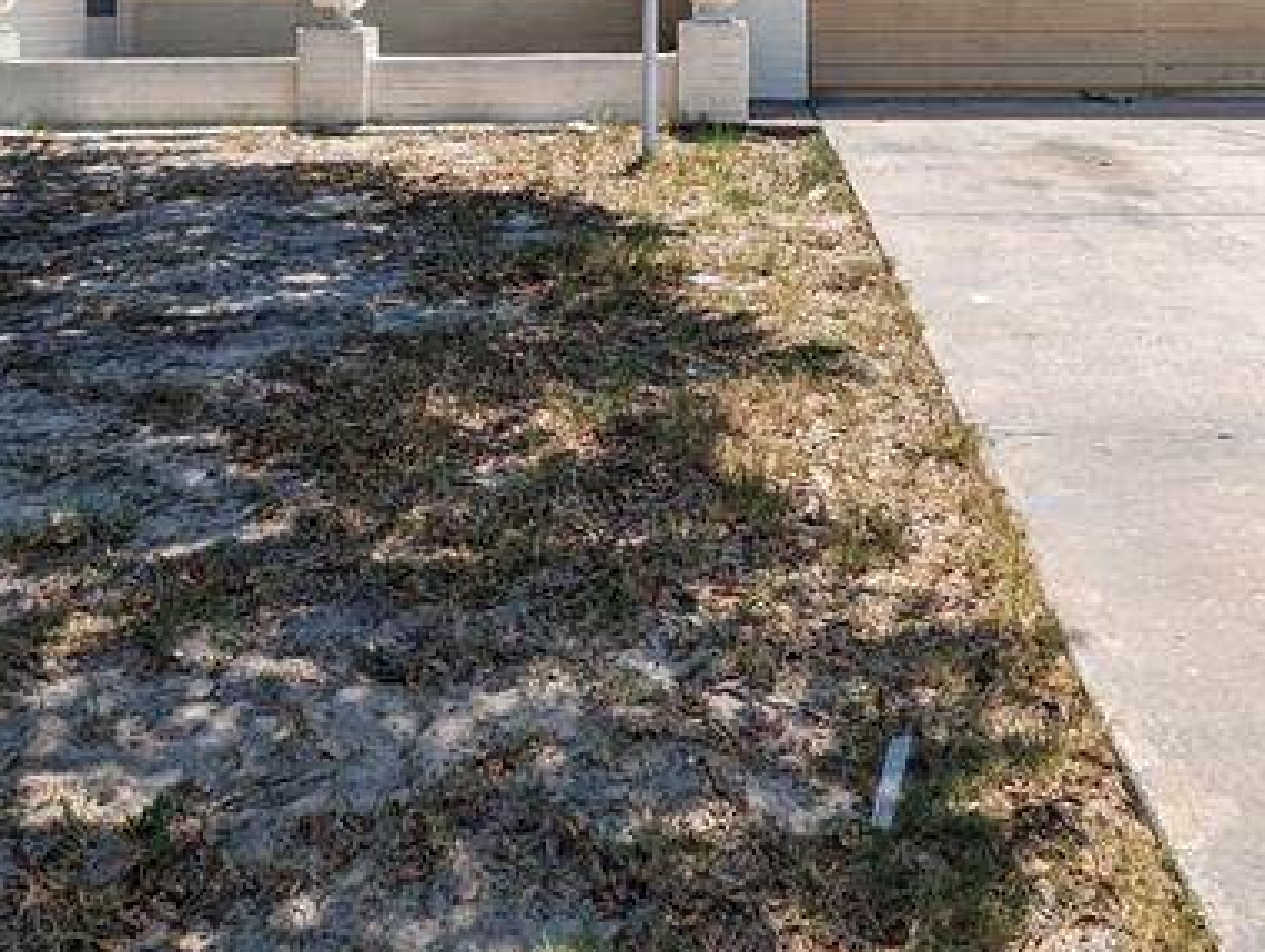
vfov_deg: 30.8
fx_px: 1573
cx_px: 626
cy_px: -37
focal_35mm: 43
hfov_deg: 43.8
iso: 49
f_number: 2.2
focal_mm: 2.35
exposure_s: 1/1550
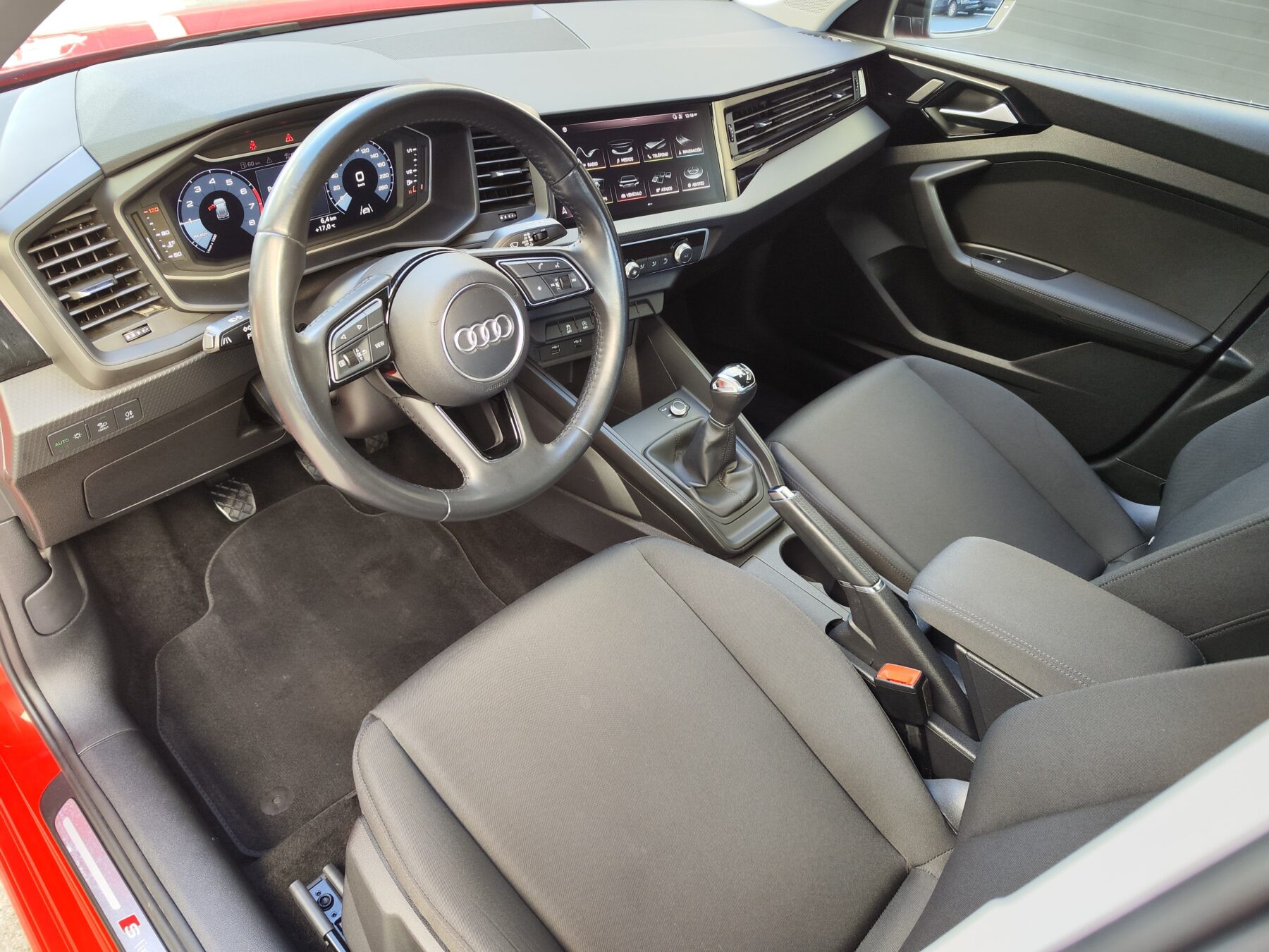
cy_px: 476
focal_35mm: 23
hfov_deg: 73.9
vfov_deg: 58.9
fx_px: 843
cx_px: 634
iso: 344
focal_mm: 7.01
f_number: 1.69
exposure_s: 1/100
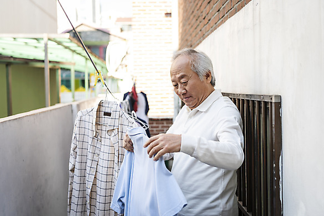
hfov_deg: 41.9
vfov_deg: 28.7
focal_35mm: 47
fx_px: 423
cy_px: 108
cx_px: 162
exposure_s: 1/200
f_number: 2.8
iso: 80
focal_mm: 46
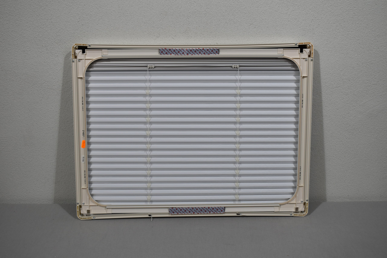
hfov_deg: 46.4
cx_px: 194
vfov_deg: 31.9
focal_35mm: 42
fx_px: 451
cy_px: 129
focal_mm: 28
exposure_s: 1/125
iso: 220
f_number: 5.6
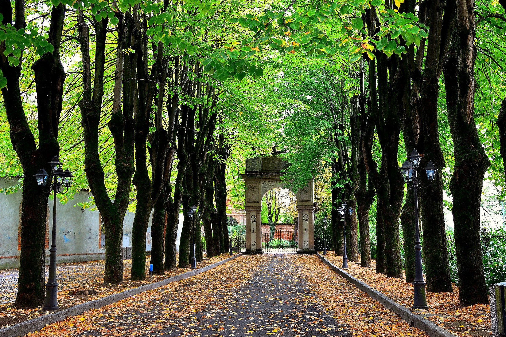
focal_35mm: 40
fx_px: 569
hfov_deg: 47.9
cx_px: 253
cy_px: 168
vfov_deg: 33.0
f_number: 8
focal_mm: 27
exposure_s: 1/50
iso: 400
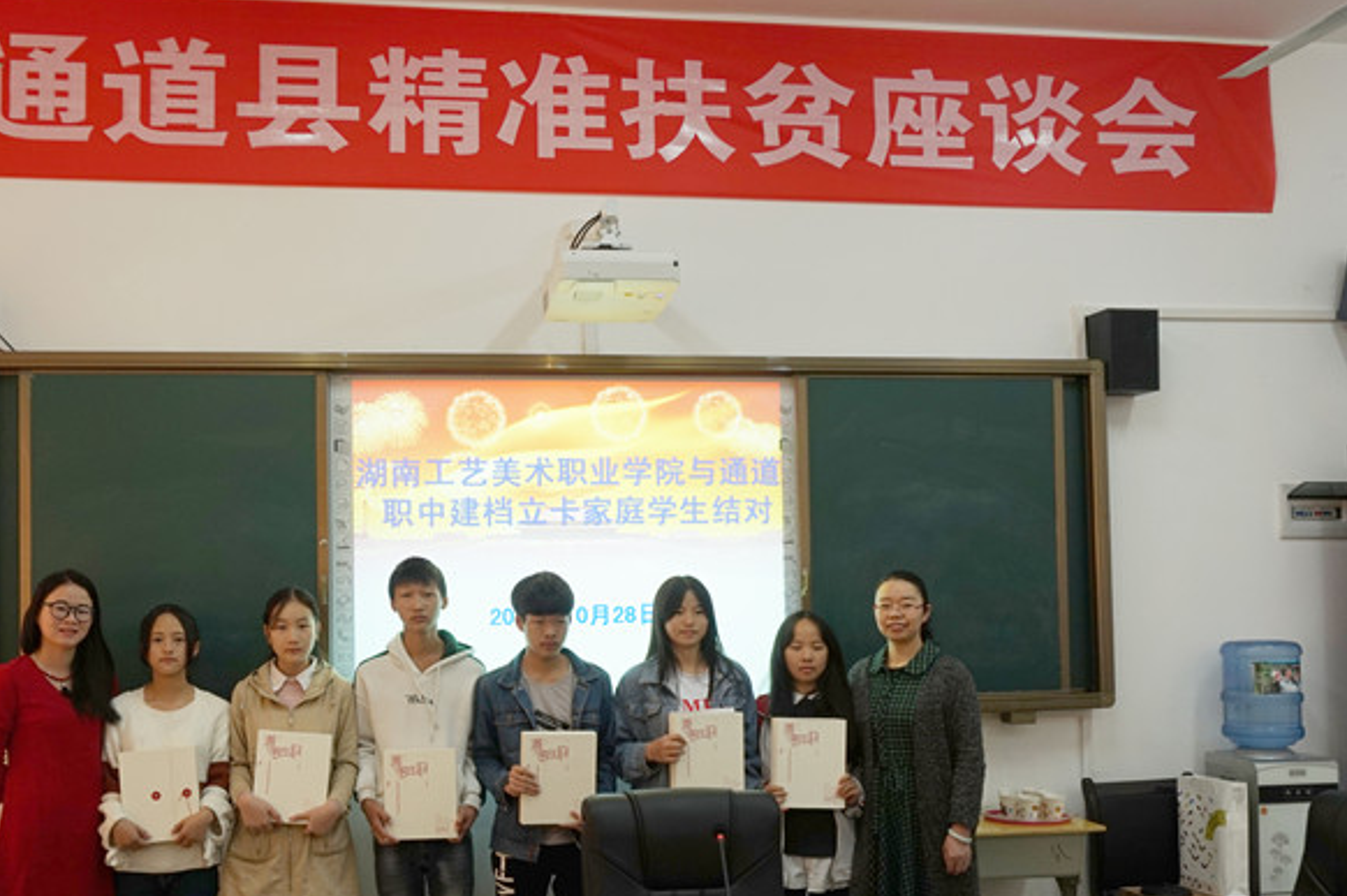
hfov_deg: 56.8
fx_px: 1234
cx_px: 532
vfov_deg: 39.6
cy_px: 565
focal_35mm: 33
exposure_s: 1/15
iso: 125
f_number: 5.6
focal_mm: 16
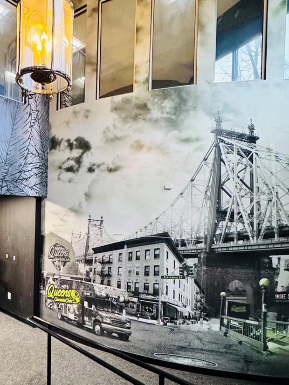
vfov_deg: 67.1
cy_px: 214
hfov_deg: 50.7
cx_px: 69
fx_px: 289
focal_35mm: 26
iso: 1000
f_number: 2.2
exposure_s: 1/60
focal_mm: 2.22
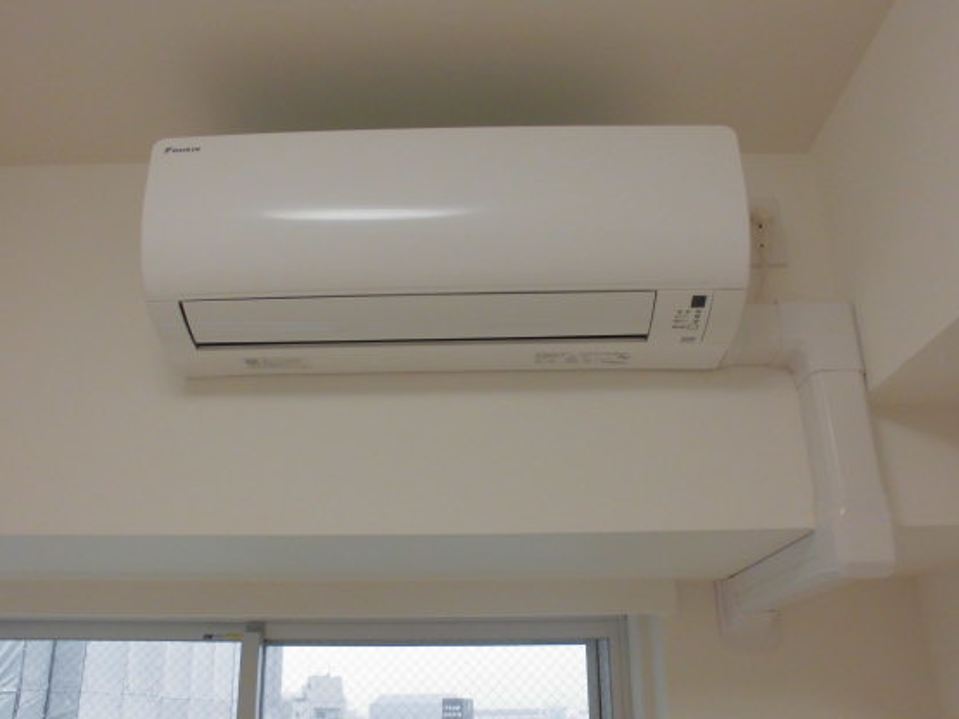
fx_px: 831
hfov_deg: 60.0
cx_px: 465
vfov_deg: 46.7
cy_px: 387
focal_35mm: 30
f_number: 3.5
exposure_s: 1/60
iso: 100
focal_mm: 4.6
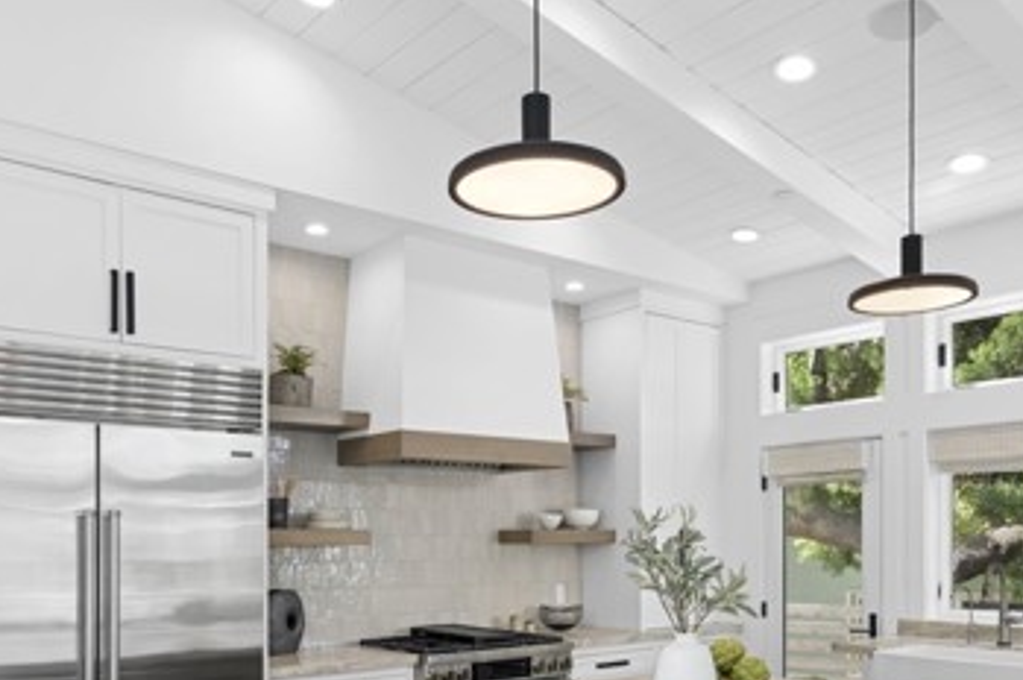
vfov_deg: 38.4
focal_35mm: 33
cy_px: 547
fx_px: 937
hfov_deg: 57.3
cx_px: 498
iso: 80
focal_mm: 18
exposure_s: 1/6
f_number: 9
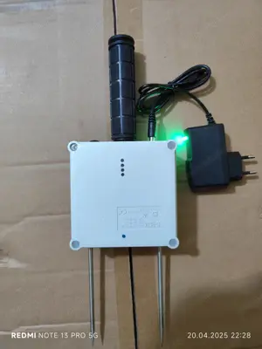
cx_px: 131
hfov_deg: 58.9
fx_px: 232
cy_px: 174
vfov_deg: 73.9
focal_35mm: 23
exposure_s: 1/50
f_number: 1.65
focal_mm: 6.14
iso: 800
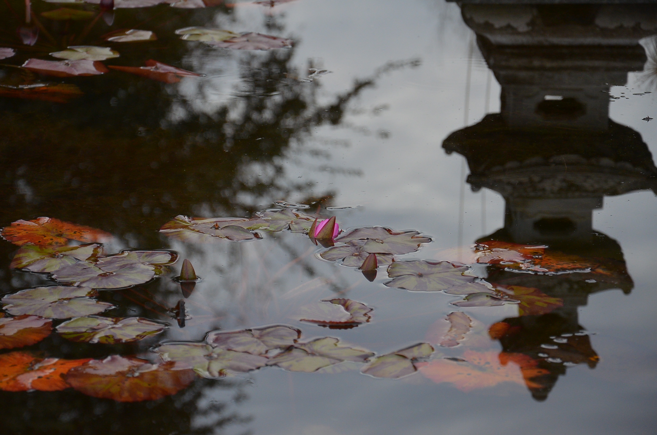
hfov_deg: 13.1
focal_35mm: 158
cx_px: 328
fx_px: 2868
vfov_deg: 8.7
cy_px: 218
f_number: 8
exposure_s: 1/1600
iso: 800
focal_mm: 105
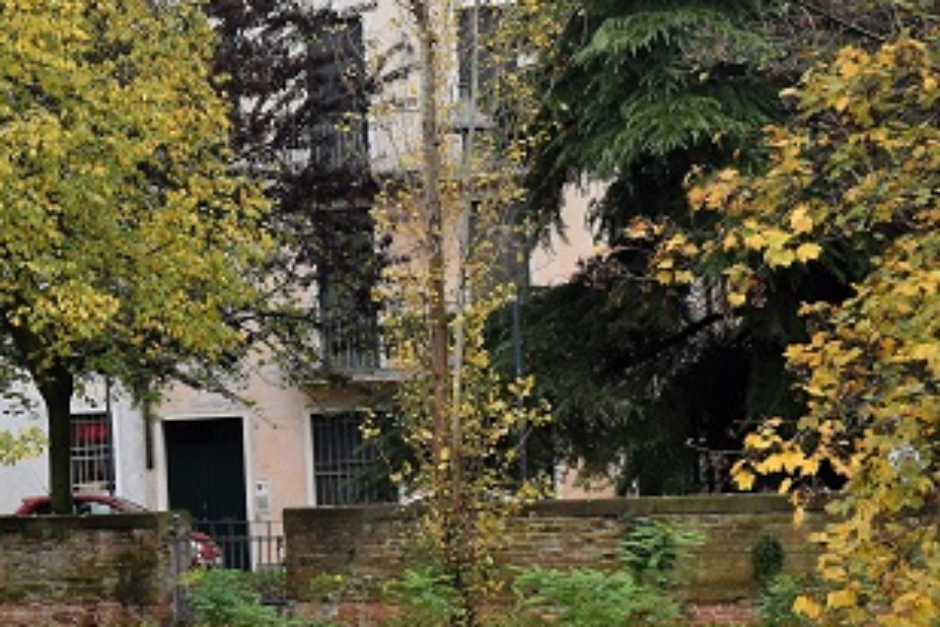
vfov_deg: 10.1
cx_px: -386
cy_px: 204
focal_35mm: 135
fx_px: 3537
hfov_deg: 14.3
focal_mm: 31
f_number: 8
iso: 400
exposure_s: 1/250
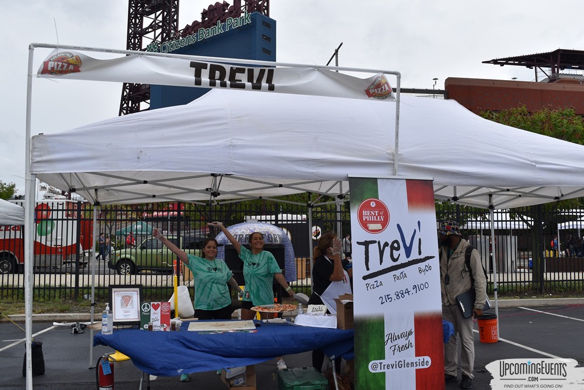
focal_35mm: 32
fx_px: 511
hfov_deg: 59.5
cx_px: 292
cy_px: 195
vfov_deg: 41.7
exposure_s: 1/320
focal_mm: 21
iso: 200
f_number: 9
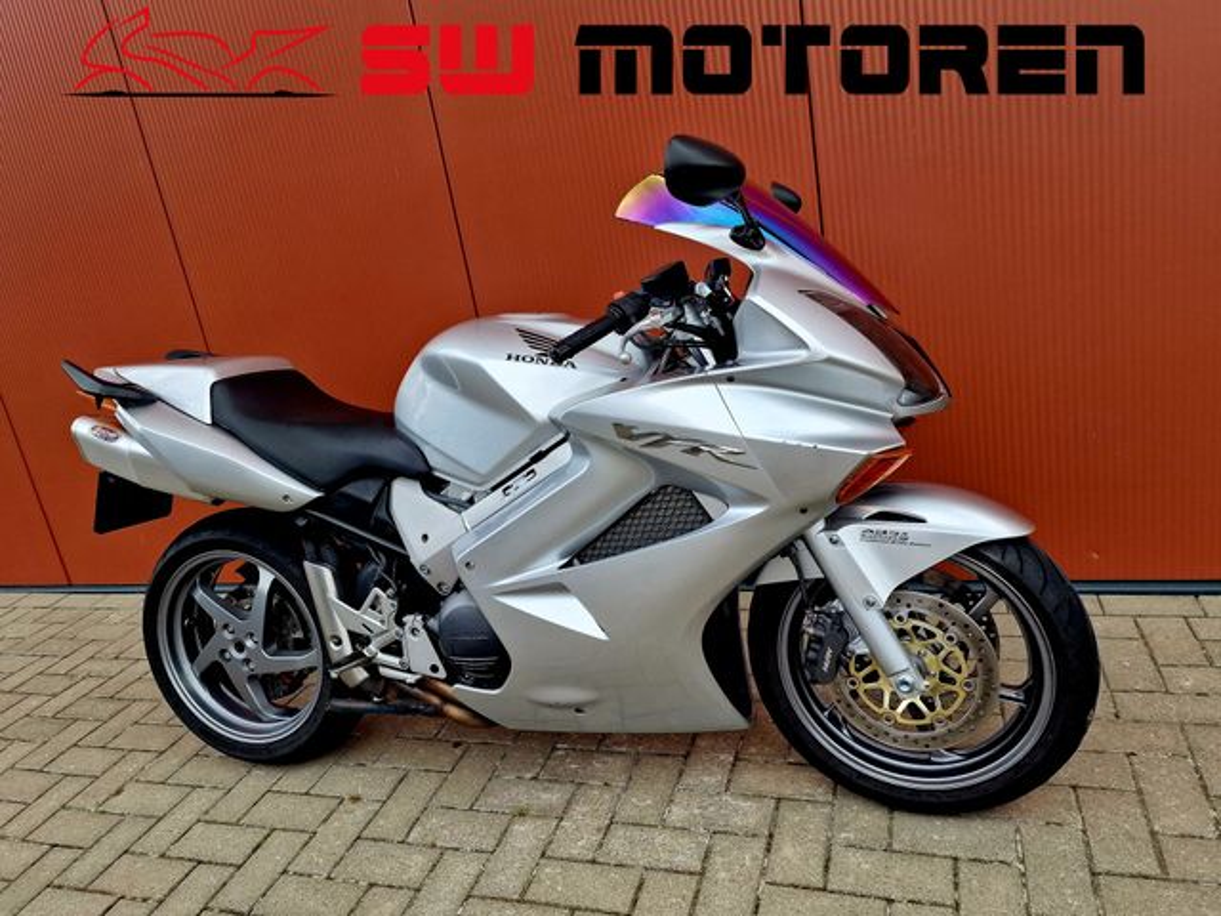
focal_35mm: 23
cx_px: 610
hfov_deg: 73.9
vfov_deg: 58.9
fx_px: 811
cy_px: 458
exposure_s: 1/185
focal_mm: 6.4
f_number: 1.8
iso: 50
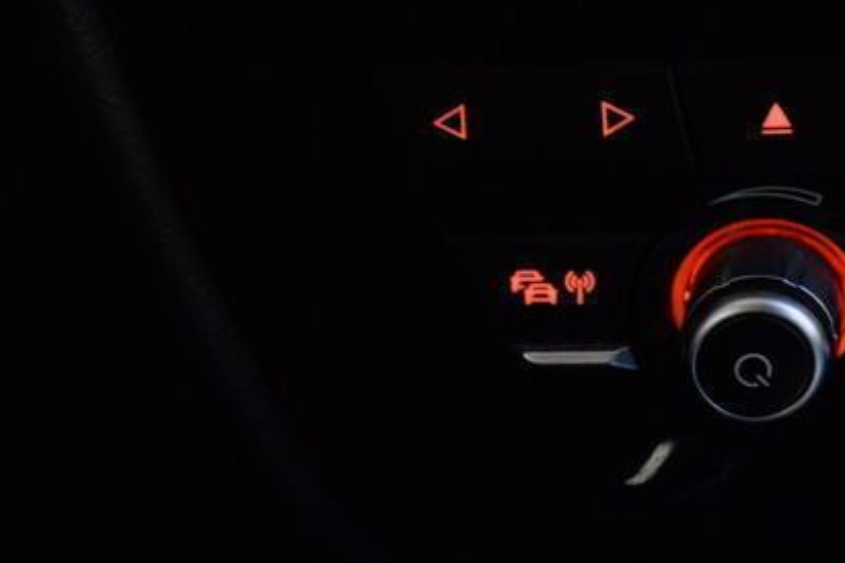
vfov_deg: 9.7
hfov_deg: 13.5
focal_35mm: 138
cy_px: -263
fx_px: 3239
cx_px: 1456
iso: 2000
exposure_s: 1/10
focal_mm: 35
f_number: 6.3
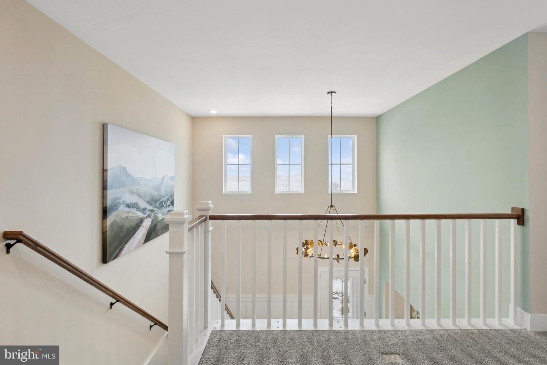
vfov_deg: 70.4
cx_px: 274
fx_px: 258
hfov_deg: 93.3
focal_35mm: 17
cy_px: 182
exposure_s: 1/30
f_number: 8
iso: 400
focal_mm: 11
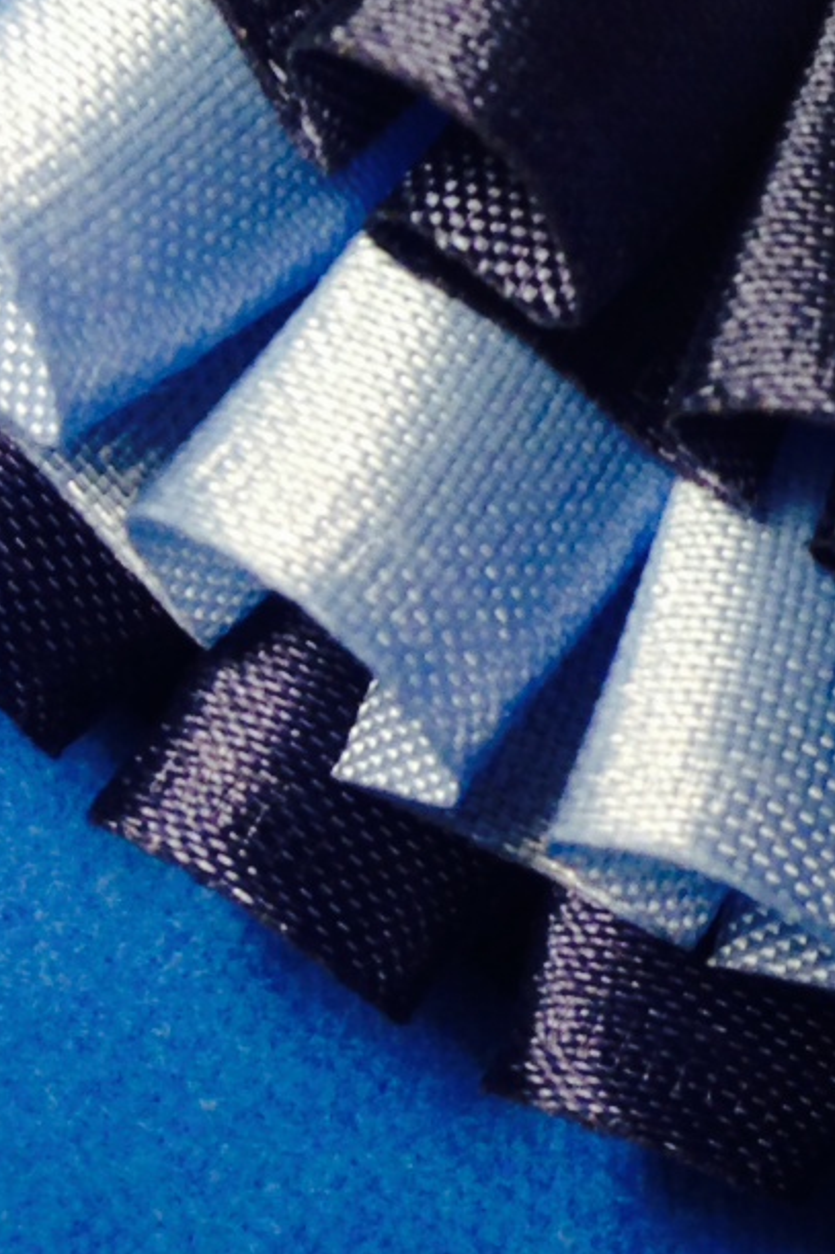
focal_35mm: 115
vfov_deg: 15.8
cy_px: -827
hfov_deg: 11.1
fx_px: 4003
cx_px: 1496
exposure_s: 1/30
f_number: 2.4
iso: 50
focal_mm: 4.12
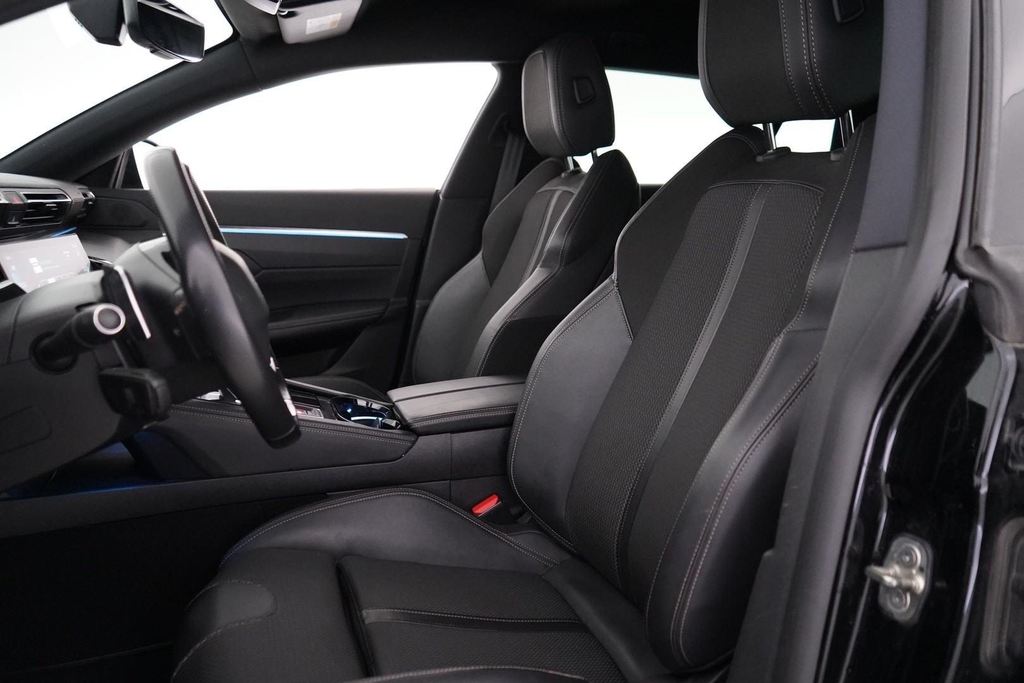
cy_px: 342
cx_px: 512
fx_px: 796
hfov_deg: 65.5
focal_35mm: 28
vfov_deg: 46.4
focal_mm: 28
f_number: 3.5
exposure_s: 1/80
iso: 10000
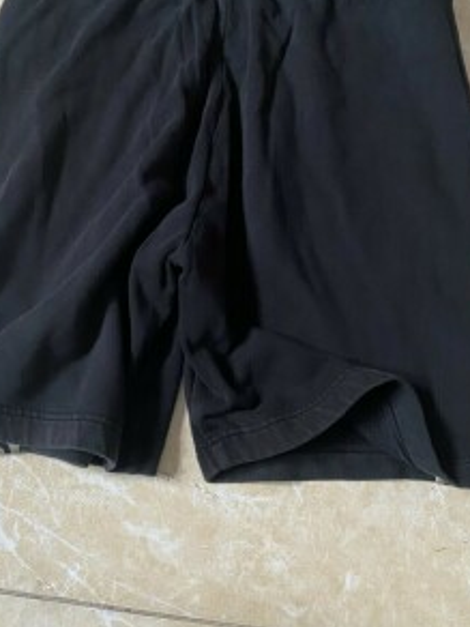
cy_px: 279
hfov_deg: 35.1
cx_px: 218
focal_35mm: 41
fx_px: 742
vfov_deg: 45.7
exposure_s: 1/60
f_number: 1.8
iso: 320
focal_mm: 4.25
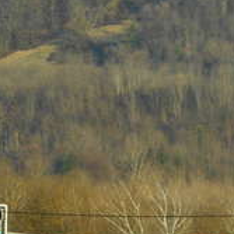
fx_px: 4849
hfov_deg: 2.8
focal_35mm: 634
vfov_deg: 2.8
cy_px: 244
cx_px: -122
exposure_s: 1/80
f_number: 6.6
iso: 80
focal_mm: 36
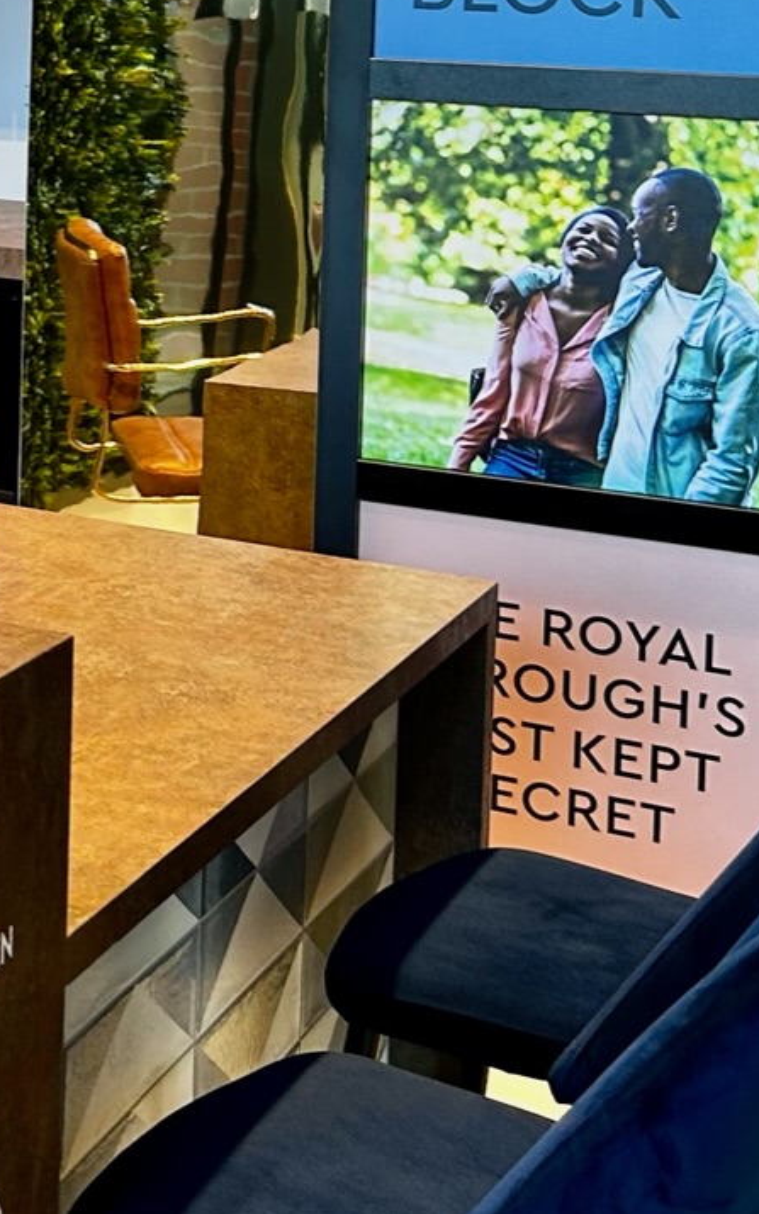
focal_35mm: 79
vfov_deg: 25.0
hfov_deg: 14.9
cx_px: -511
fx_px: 2614
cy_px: 16
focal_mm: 5.7
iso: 100
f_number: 1.5
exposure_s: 1/100
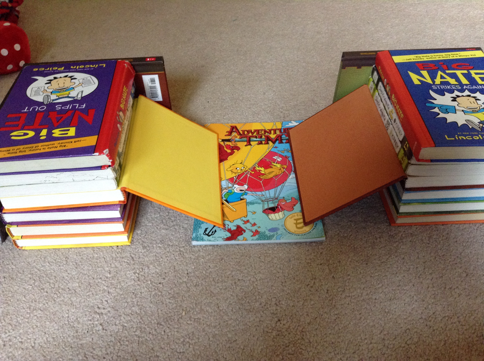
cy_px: 180
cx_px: 242
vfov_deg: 42.8
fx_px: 461
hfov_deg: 55.4
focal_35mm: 33
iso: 200
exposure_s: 1/17
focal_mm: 3.3
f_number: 2.4
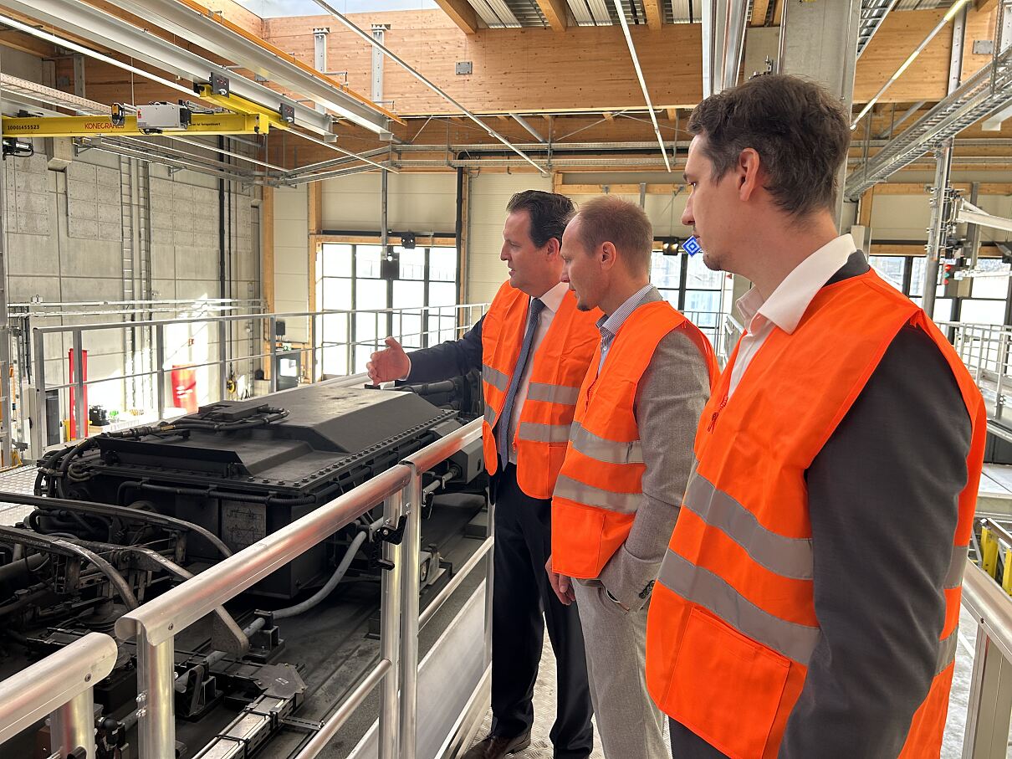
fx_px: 760
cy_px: 380
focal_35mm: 26
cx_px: 506
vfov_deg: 53.0
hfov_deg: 67.3
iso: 80
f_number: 1.5
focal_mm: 5.7
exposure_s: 1/121
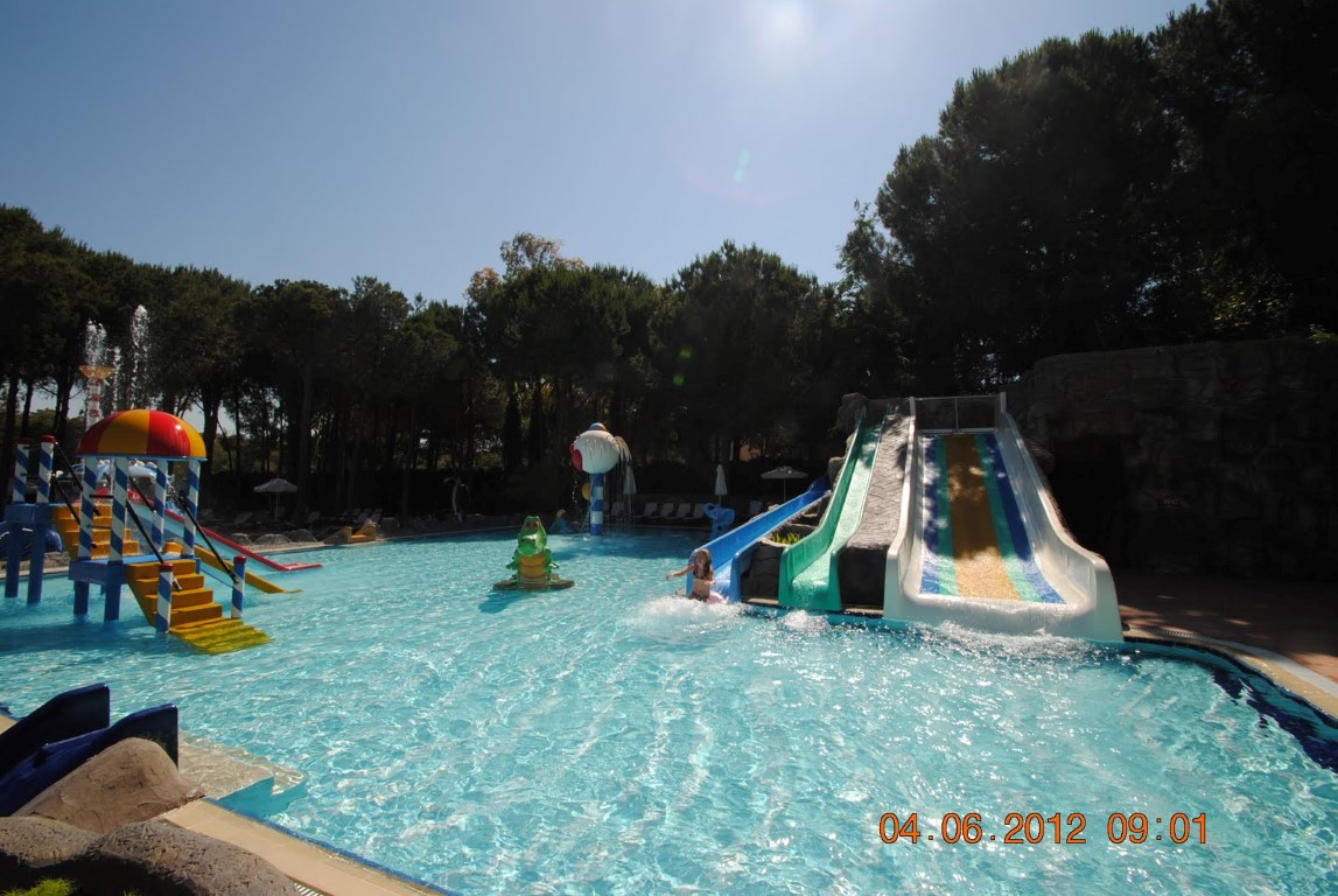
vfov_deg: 77.5
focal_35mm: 15
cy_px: 448
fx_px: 558
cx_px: 669
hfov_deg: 100.3
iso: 100
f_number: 10
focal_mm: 10
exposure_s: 1/200
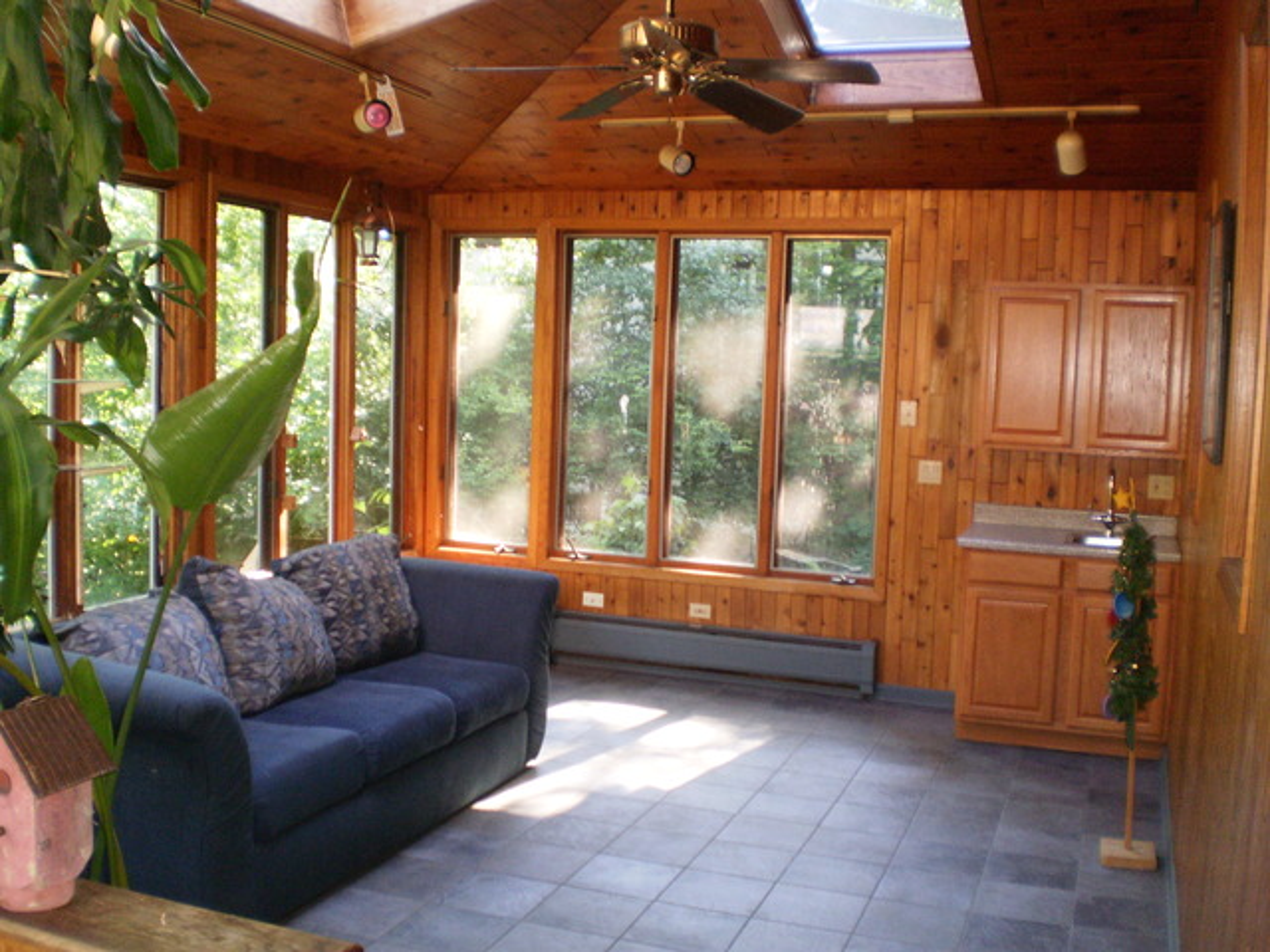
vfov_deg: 39.7
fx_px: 1321
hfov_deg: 51.4
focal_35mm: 36
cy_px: 476
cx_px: 635
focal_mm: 6.3
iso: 250
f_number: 3.1
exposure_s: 1/30
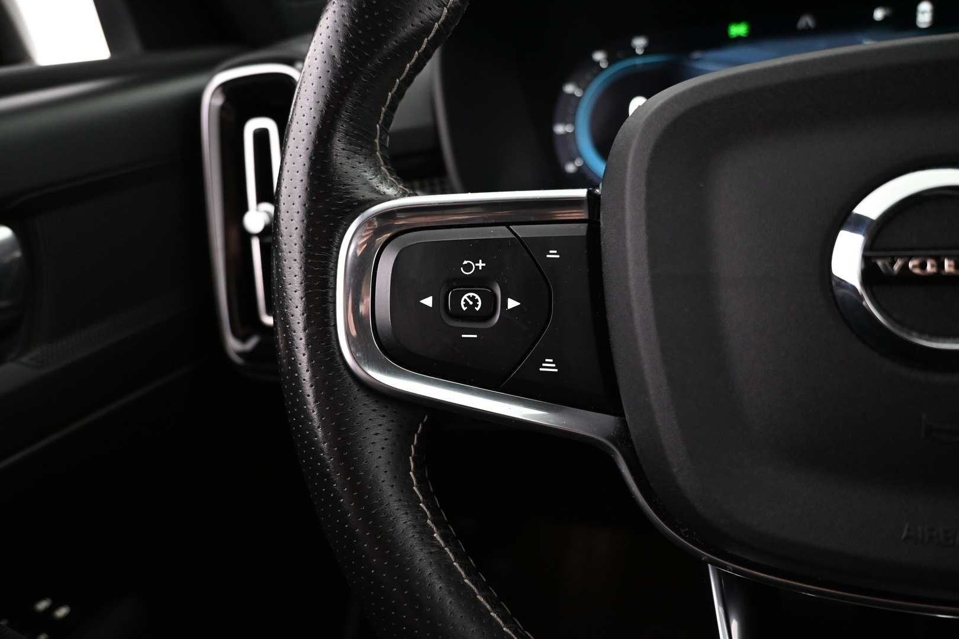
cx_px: 480
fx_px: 639
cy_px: 320
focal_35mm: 24
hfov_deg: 73.7
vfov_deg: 53.1
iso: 1600
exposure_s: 1/20
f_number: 3.5
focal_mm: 16
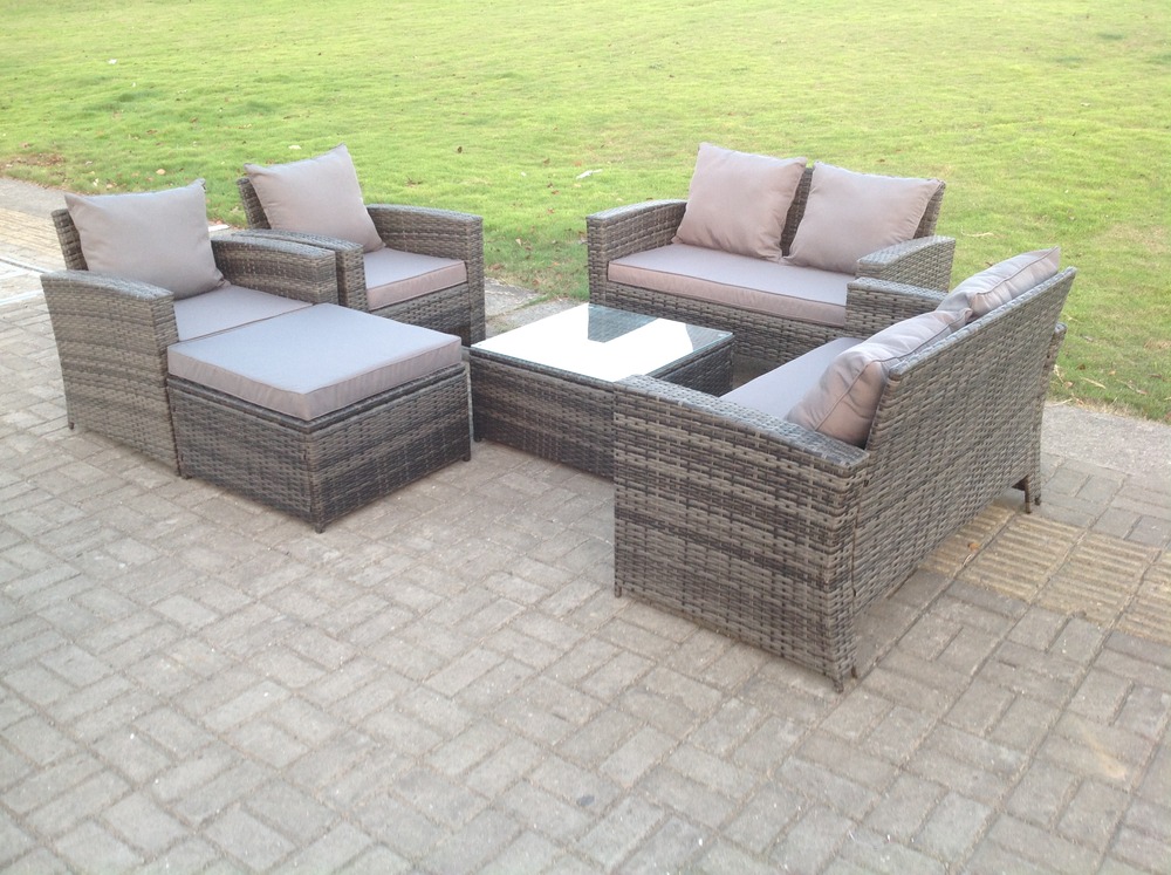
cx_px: 586
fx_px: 1182
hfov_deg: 52.7
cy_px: 438
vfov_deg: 40.6
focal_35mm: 35
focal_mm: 4.28
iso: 64
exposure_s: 1/40
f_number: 2.4
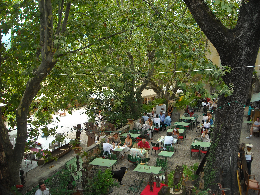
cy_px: 98
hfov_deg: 52.6
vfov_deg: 40.7
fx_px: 263
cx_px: 130
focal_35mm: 35
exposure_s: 1/105
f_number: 2.8
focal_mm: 5.7
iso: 64
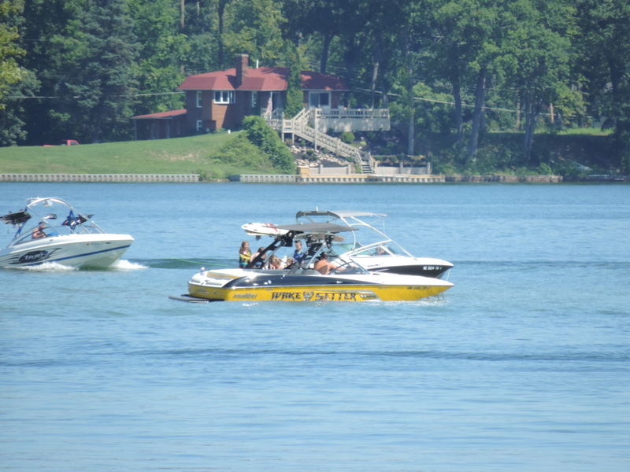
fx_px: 18200
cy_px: 236
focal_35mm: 1000
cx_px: 315
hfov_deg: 2.0
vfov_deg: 1.5
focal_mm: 180
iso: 220
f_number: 5.9
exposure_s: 1/500
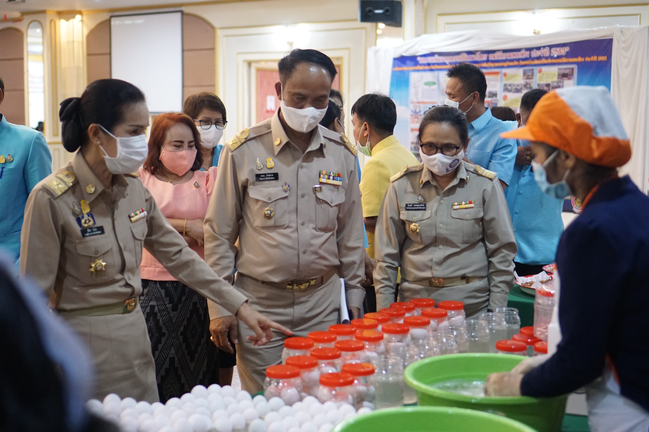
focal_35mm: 52
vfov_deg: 25.8
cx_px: 324
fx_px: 946
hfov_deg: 37.9
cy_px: 216
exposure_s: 1/60
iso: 1600
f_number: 2
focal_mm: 35
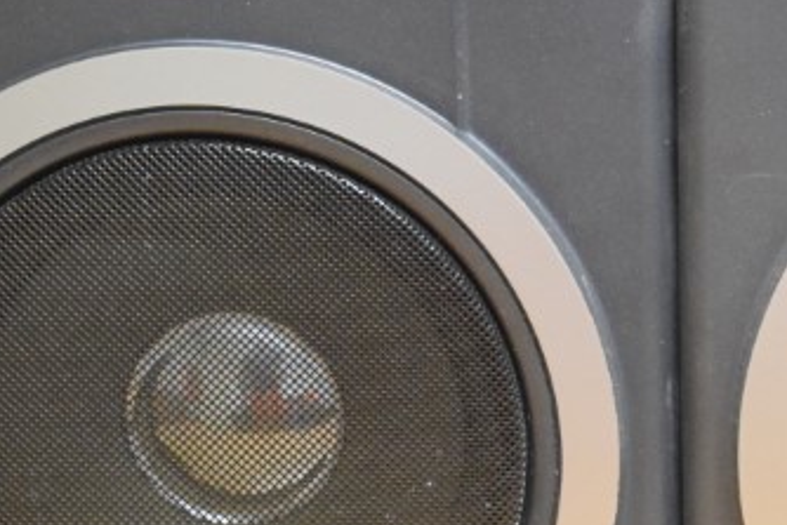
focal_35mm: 126
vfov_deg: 10.9
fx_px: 2756
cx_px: 780
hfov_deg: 16.0
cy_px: 193
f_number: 4
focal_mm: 26
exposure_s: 1/80
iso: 3200
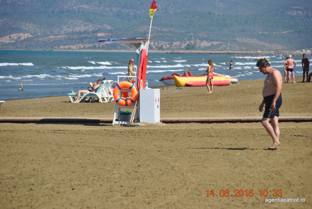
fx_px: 1952
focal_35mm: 225
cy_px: 104
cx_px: 156
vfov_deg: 6.1
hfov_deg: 9.1
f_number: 5.6
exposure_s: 1/1250
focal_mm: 150
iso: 200
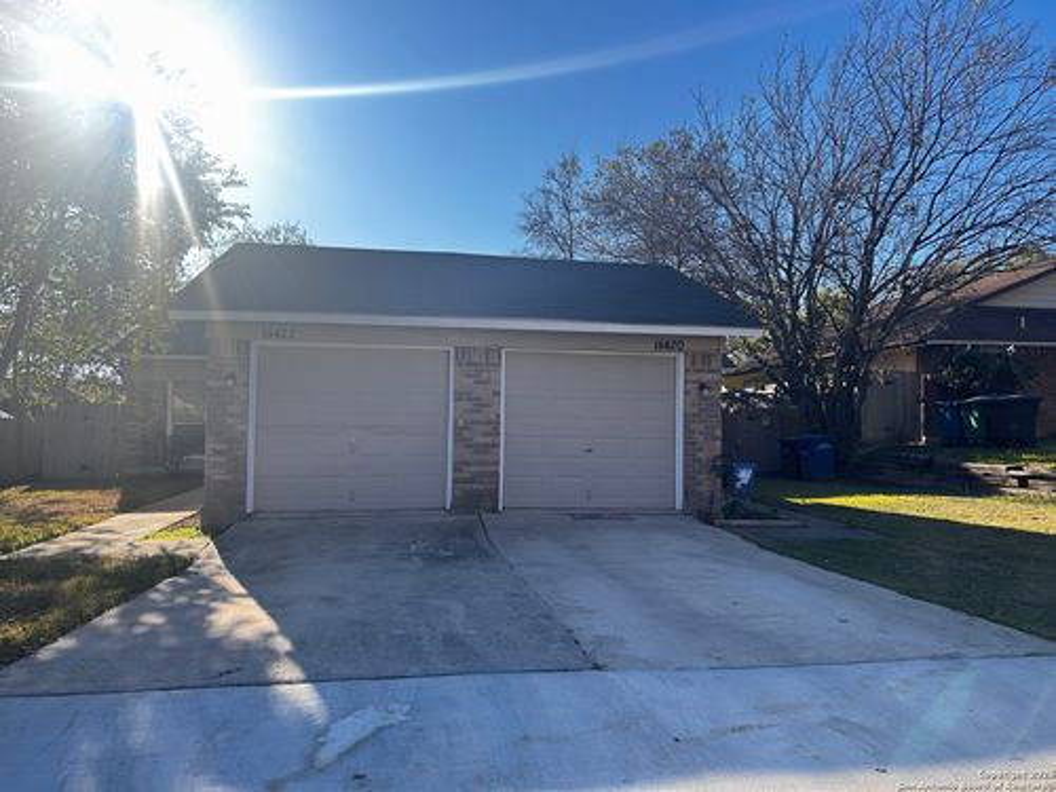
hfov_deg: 67.3
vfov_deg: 53.1
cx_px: 528
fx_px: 793
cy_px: 396
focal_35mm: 26
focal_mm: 5.7
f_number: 1.5
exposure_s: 1/1135
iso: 50
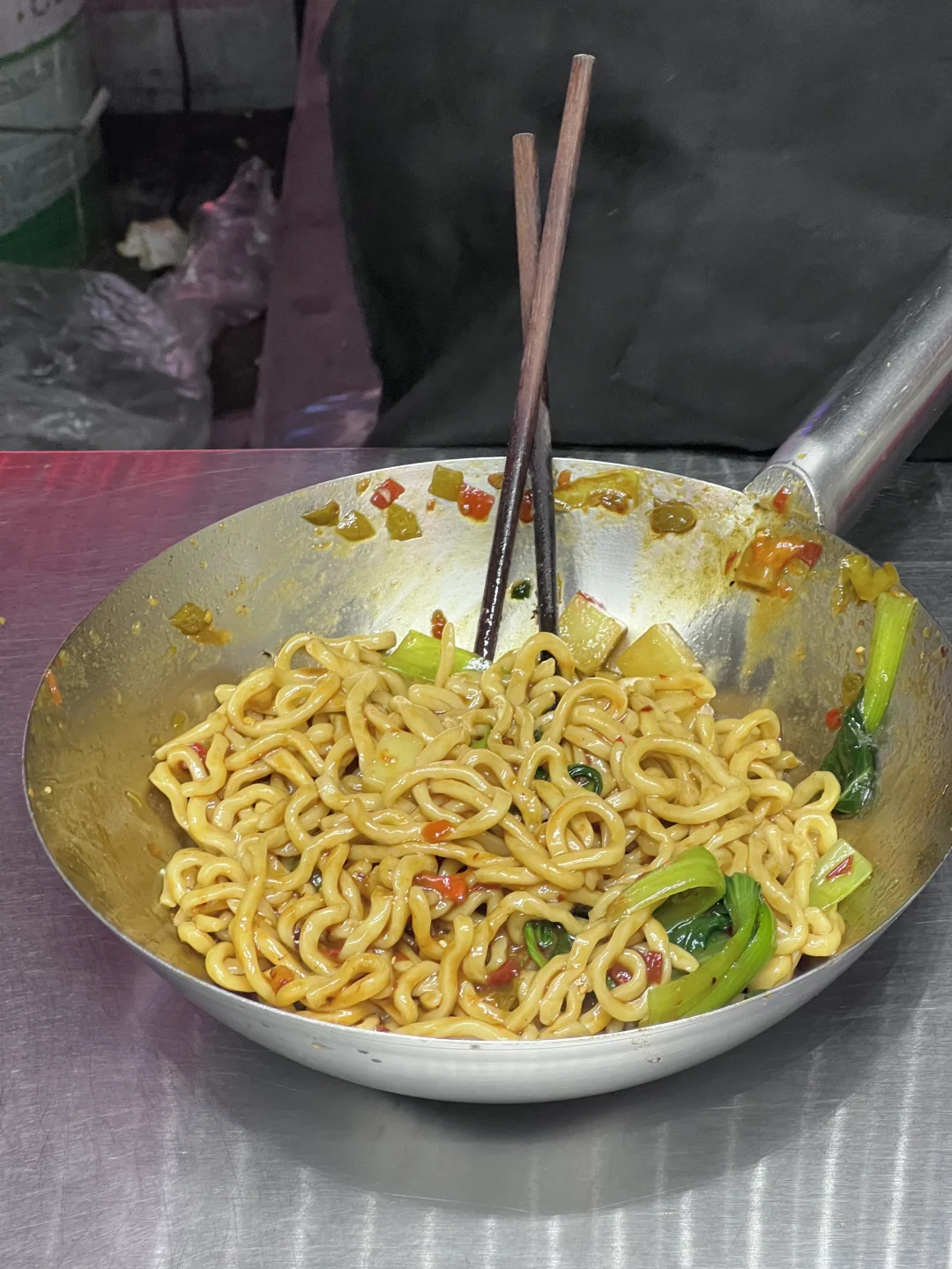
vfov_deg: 25.3
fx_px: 2824
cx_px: 476
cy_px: 634
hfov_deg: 19.1
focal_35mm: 77
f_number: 2.8
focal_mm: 9
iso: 200
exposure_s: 1/50
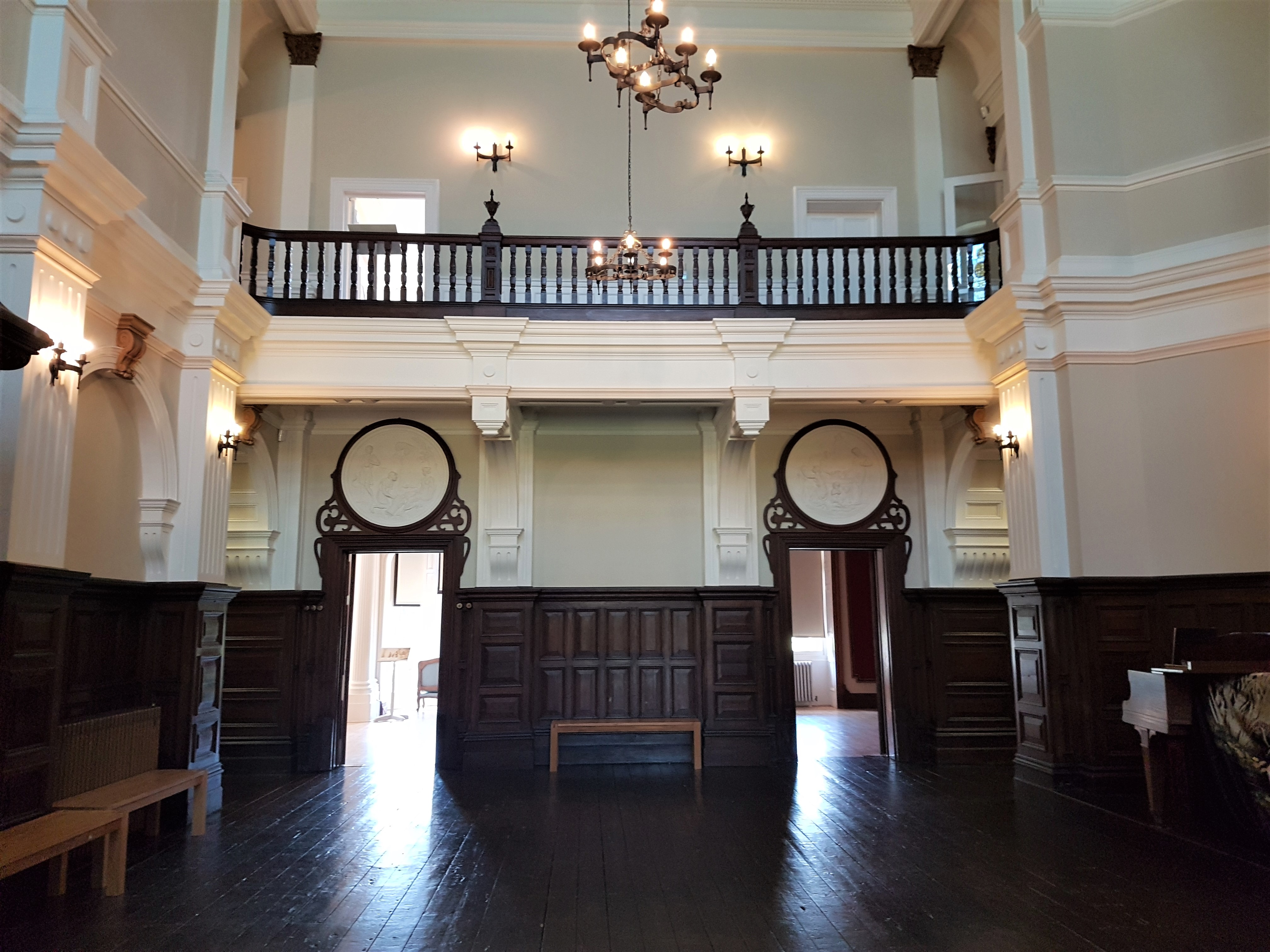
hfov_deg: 67.3
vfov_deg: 53.1
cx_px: 635
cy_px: 476
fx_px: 954
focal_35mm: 26
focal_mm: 4.2
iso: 200
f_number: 1.7
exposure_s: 1/50
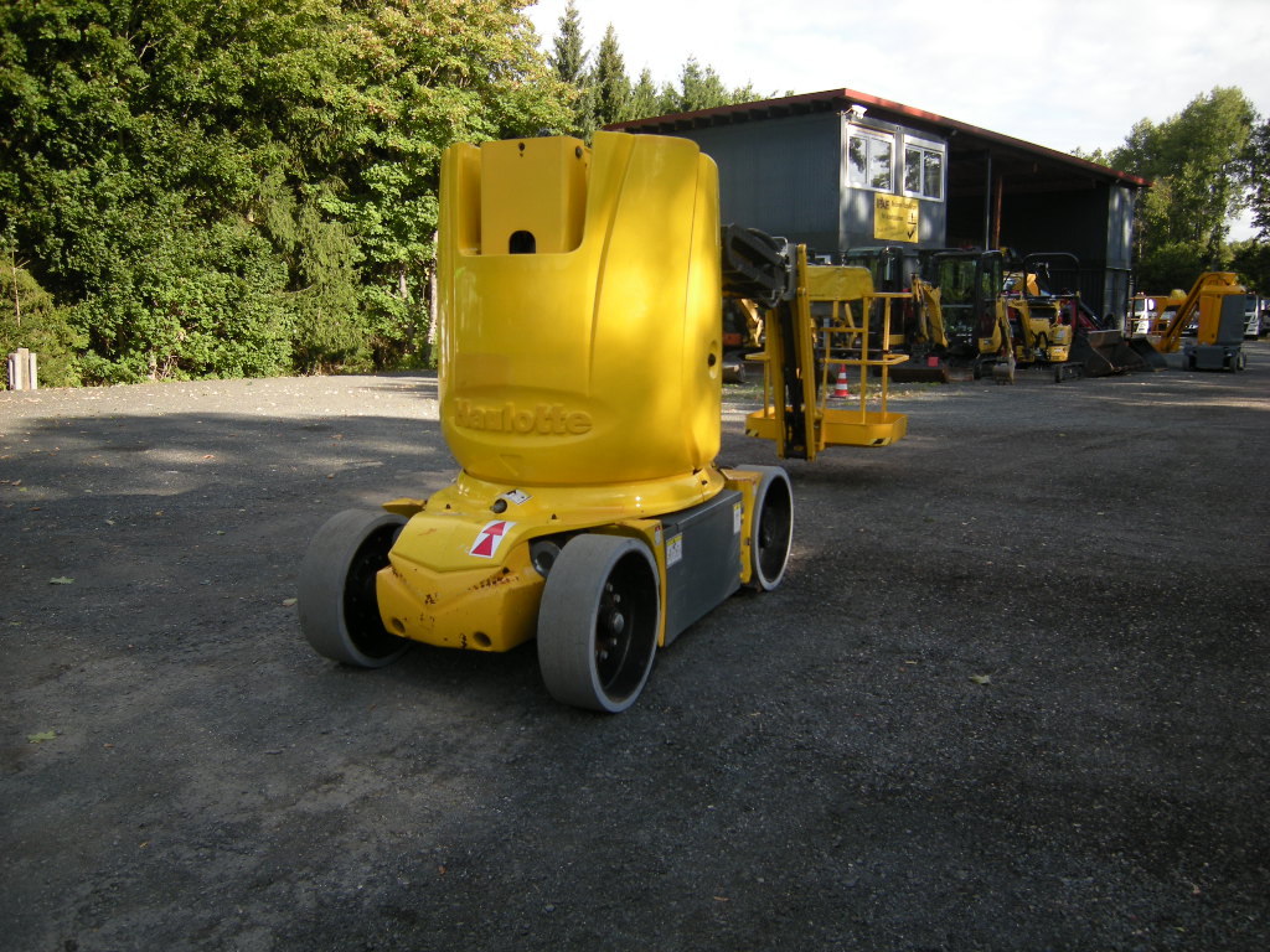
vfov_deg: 49.7
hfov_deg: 63.4
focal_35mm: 28
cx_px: 635
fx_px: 1027
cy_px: 476
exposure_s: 1/317
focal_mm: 4.7
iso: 64
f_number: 2.8
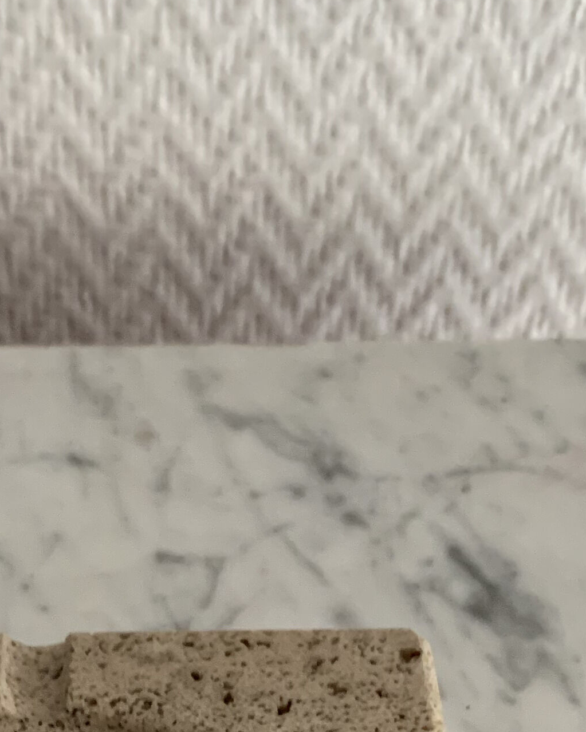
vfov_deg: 21.9
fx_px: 1735
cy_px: 898
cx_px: 84
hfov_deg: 18.9
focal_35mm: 80
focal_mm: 4.25
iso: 160
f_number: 1.8
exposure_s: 1/60
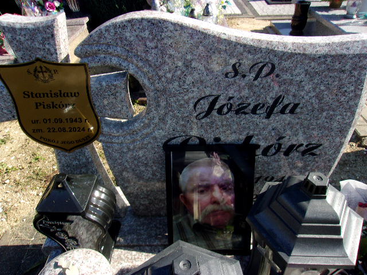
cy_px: 138
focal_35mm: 27
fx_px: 286
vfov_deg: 51.4
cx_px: 184
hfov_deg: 65.3
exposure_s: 1/52
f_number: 10.4
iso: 80
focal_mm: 4.9
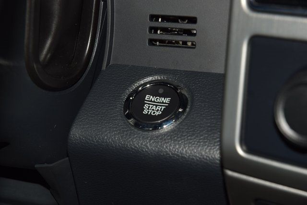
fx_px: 896
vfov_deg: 13.0
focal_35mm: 105
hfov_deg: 19.5
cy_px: 102
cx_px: 154
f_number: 8
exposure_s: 1/125
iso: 100
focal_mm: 70
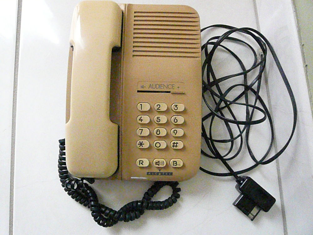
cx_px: 156
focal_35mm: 28
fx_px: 253
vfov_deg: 49.7
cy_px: 118
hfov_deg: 63.4
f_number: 8
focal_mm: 4.6
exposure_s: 1/250
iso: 3200
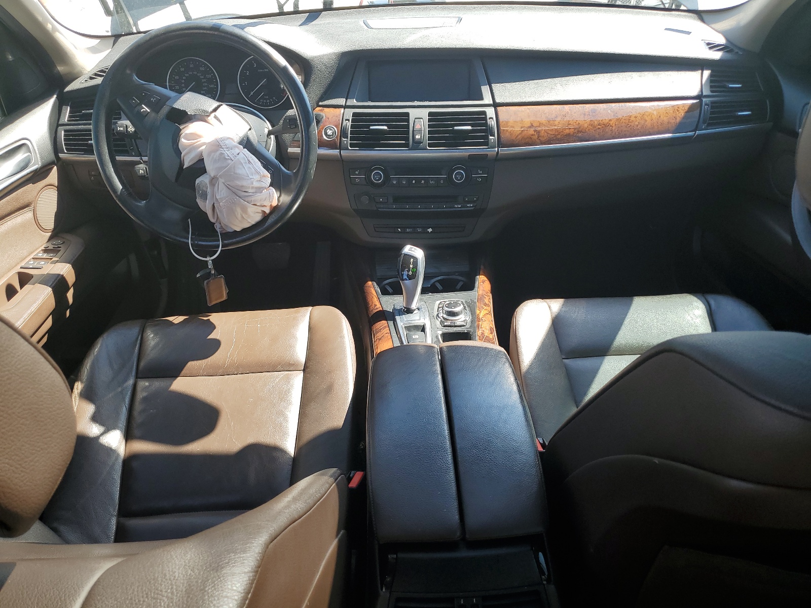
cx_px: 406
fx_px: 609
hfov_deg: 67.3
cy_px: 304
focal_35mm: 26
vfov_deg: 53.1
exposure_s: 1/323
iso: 50
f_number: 1.5
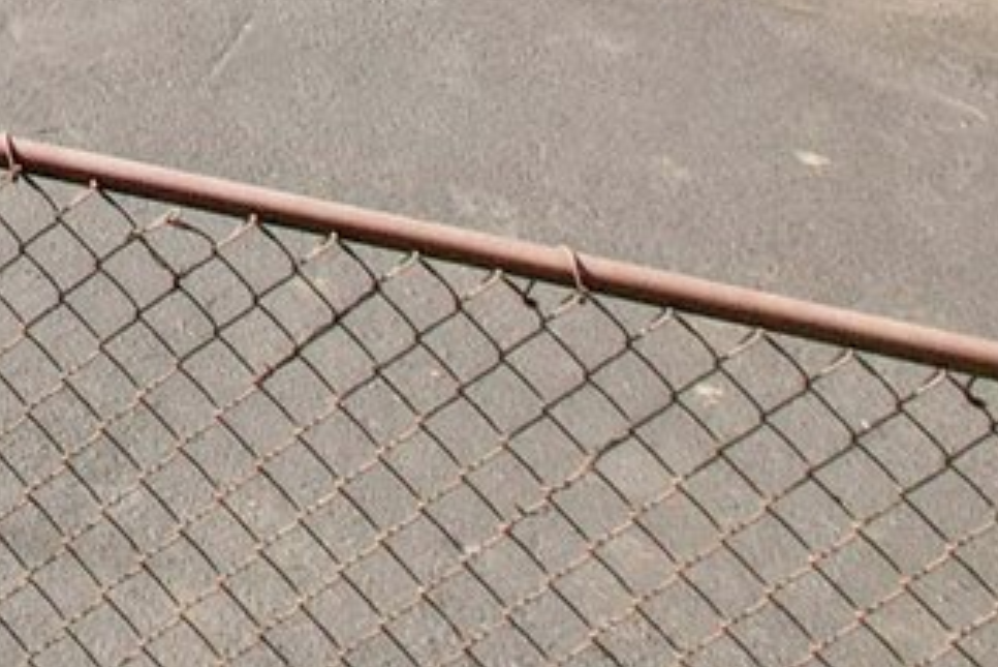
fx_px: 3883
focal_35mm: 140
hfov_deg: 11.2
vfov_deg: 8.5
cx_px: -1671
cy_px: -1230
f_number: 2.8
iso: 110
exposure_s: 1/1000
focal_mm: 8.4
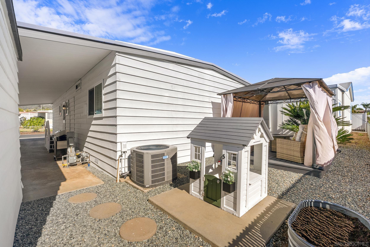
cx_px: 185
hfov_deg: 96.7
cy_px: 124
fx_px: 165
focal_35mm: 16
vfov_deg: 73.8
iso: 500
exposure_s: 1/800
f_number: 8
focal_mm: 16
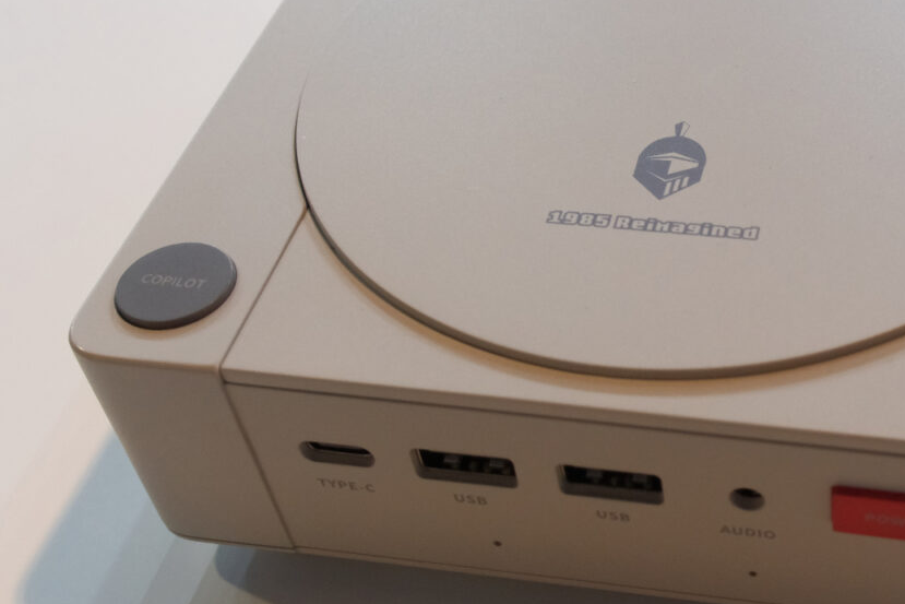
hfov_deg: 38.8
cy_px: 230
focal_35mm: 50
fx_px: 1257
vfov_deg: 26.9
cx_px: 655
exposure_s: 1/160
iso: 2000
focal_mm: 18
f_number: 5.6
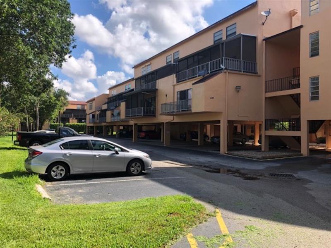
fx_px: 268
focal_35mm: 28
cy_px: 124
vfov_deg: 49.7
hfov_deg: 63.4
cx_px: 166
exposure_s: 1/979
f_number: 1.8
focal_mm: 4
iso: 20
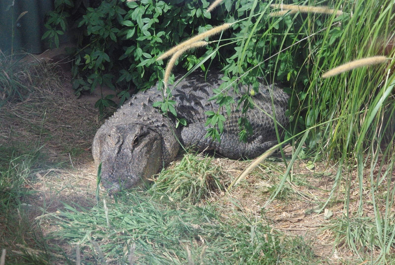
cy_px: 132
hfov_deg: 21.7
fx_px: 1033
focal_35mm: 94
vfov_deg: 14.6
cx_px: 198
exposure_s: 1/750
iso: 1600
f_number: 9.5
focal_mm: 63
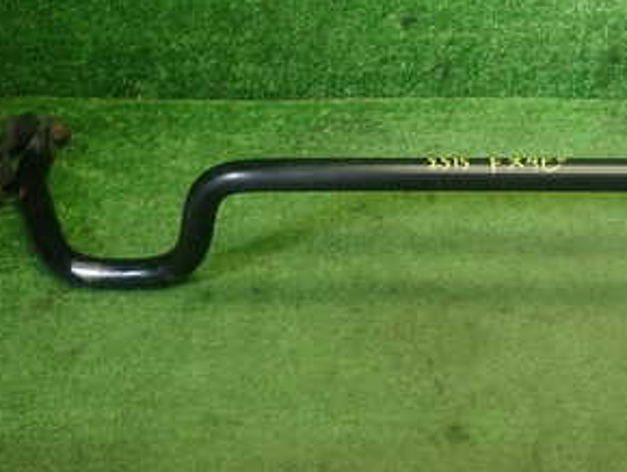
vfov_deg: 23.7
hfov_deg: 29.9
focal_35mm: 62
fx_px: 1124
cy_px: 204
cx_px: 564
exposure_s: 1/50
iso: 200
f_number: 2.3
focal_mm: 5.4
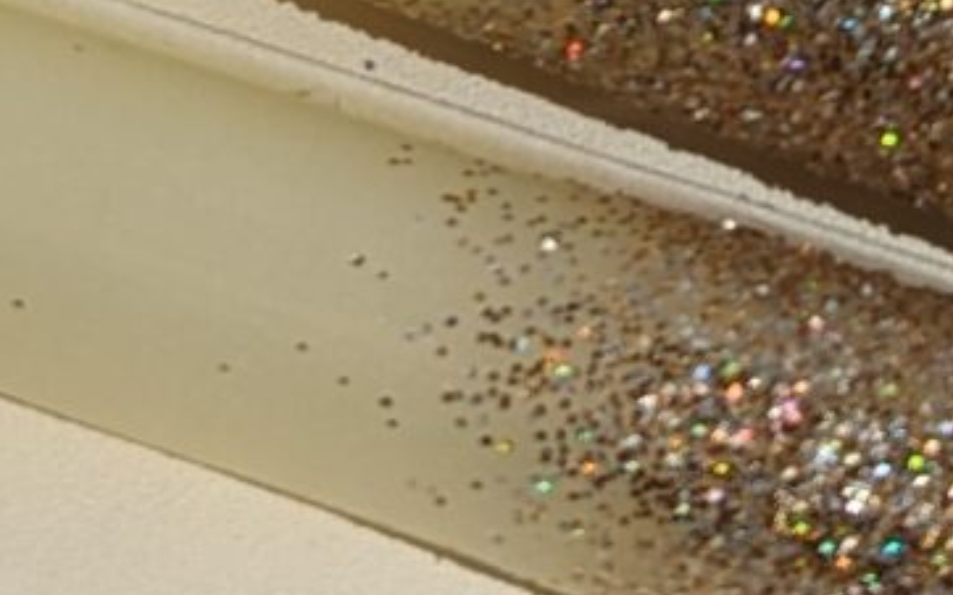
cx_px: 511
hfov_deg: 11.6
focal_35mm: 180
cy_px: -993
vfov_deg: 6.8
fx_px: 4674
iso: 35
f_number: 1.85
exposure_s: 1/2262
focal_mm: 6.81
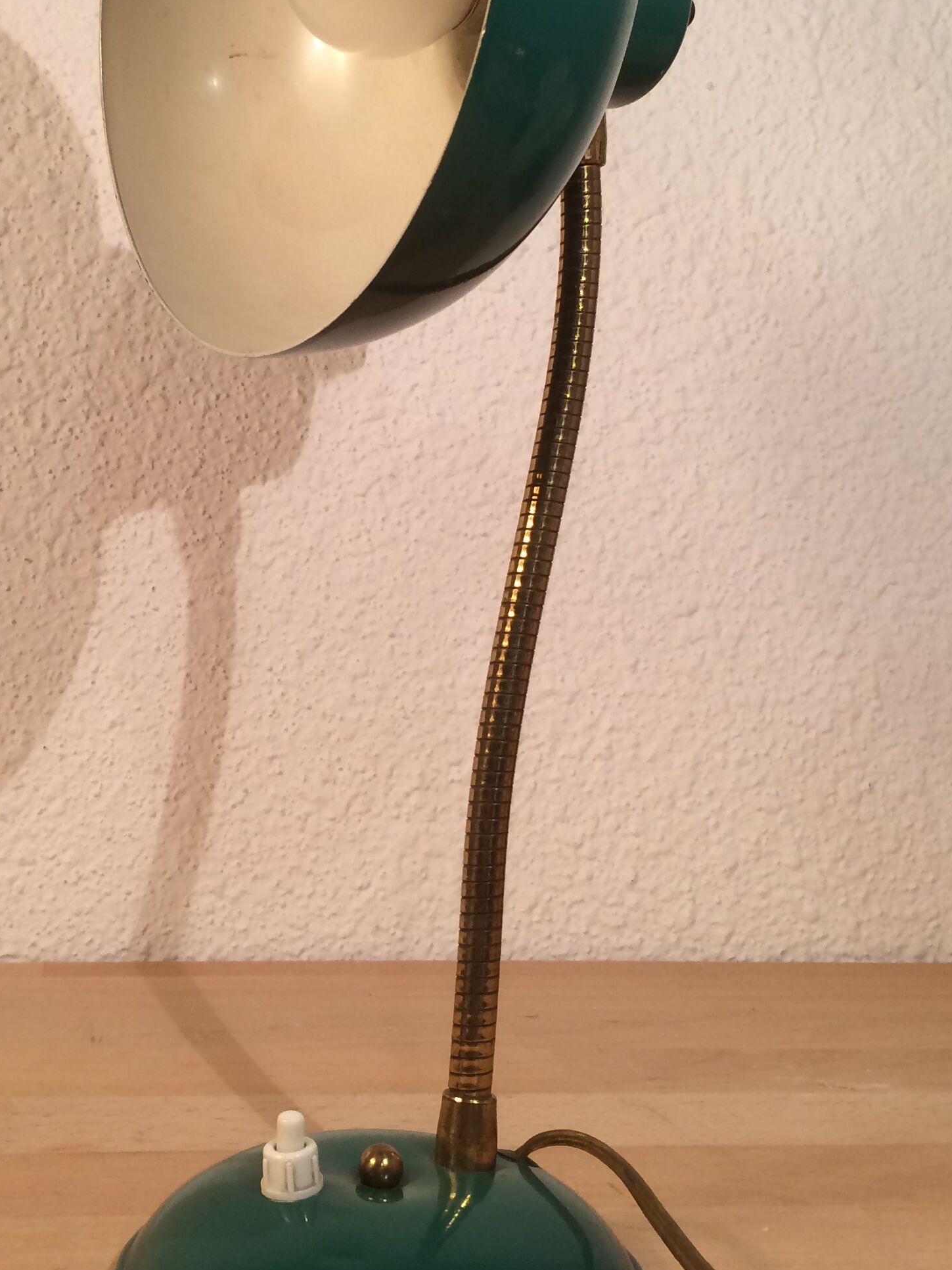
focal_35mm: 49
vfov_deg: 38.6
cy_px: 449
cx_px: 349
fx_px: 1797
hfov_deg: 29.5
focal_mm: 4.15
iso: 40
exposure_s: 1/33
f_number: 2.2
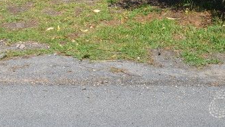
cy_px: -98
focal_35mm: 106
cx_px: -19
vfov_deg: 10.7
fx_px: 633
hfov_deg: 19.4
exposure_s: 1/250
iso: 100
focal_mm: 22
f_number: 8
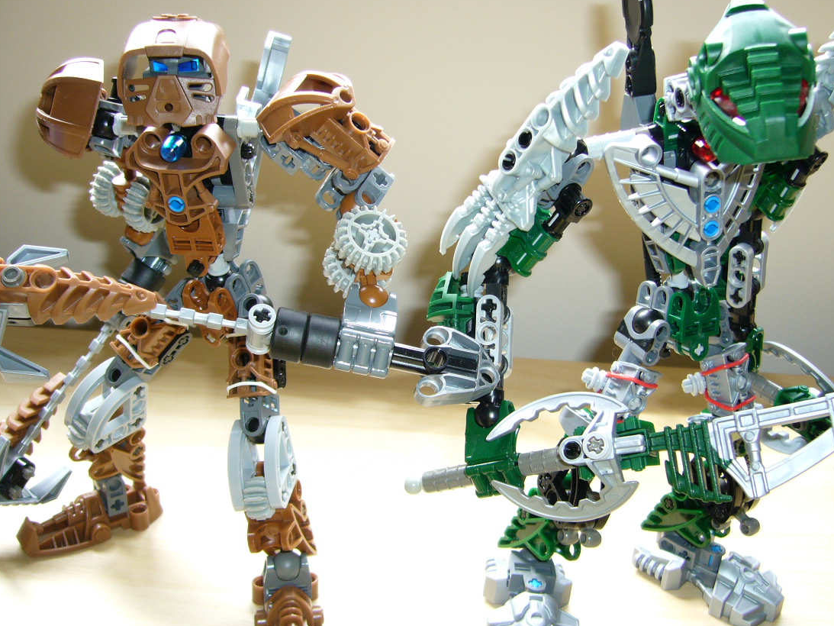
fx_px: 988
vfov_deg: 35.1
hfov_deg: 45.8
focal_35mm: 41
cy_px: 324
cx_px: 422
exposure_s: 1/40
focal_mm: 5.8
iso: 100
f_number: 2.8
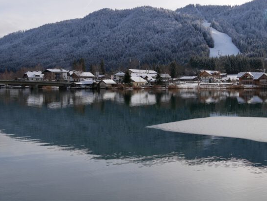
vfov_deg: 30.3
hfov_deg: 39.5
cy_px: 98
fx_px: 371
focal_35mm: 48
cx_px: 160
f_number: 8
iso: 200
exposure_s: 1/500
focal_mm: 17
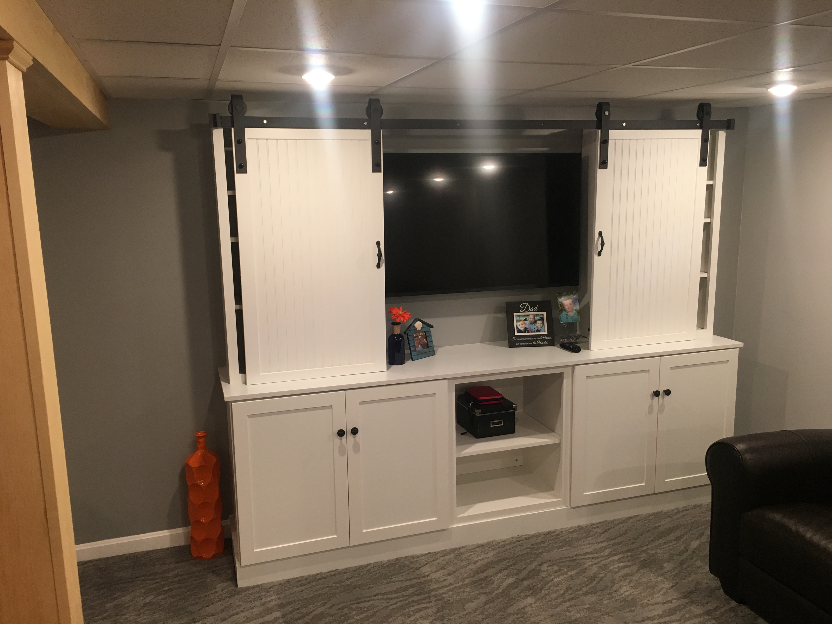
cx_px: 416
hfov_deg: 61.7
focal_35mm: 29
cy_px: 312
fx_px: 697
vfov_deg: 48.2
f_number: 2.2
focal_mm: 4.15
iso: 64
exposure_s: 1/30
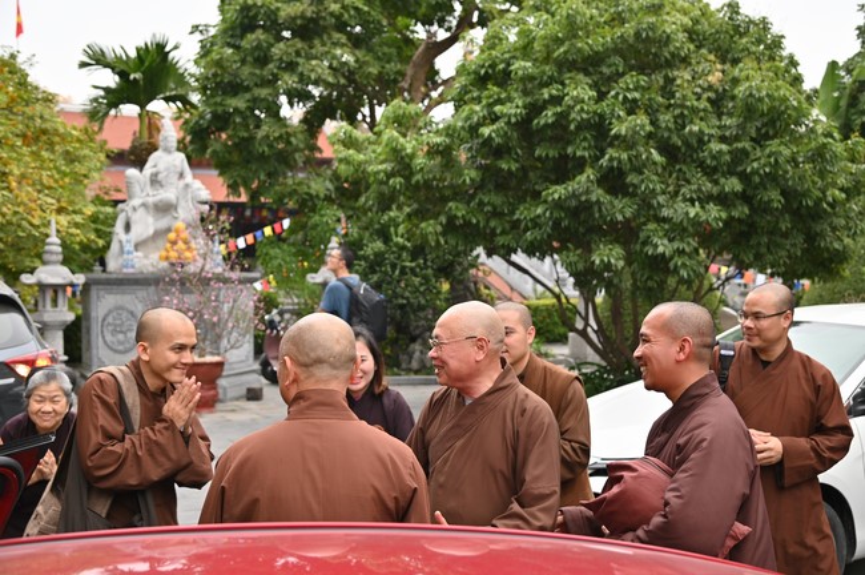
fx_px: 1056
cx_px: 432
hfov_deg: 44.5
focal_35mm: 44
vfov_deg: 30.5
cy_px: 288
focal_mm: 44
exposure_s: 1/125
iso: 125
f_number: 5
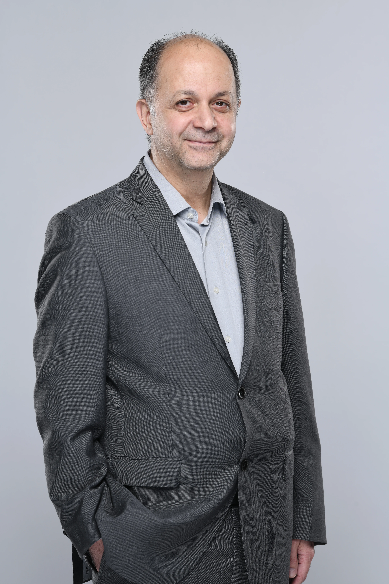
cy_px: 292
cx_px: 194
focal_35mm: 160
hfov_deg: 8.6
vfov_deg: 12.8
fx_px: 2593
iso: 100
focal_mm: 160
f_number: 8
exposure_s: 1/125
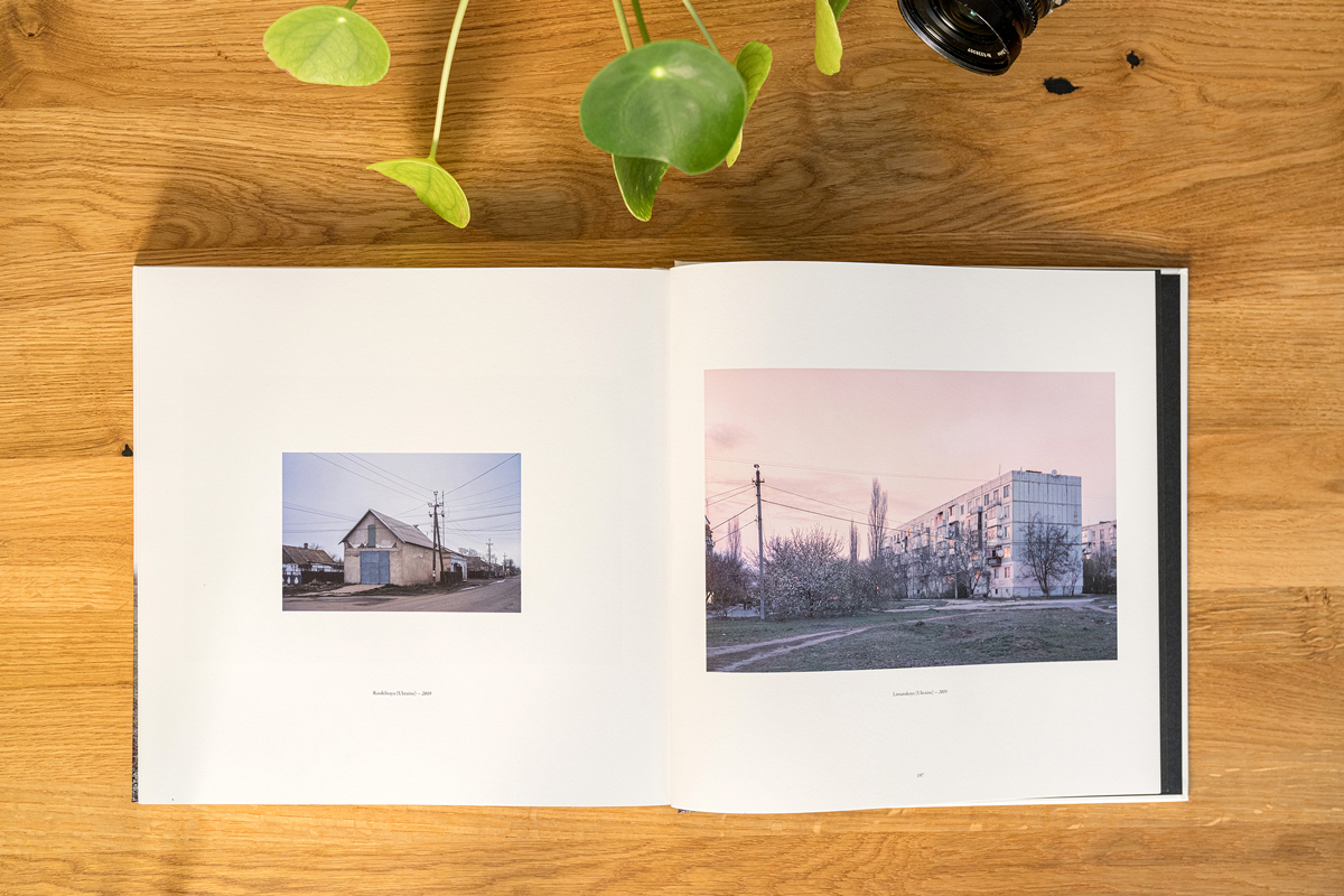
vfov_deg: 40.0
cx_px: 672
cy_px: 448
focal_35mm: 33
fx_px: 1232
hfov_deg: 57.2
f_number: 5.6
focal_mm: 33
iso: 800
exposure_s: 1/160
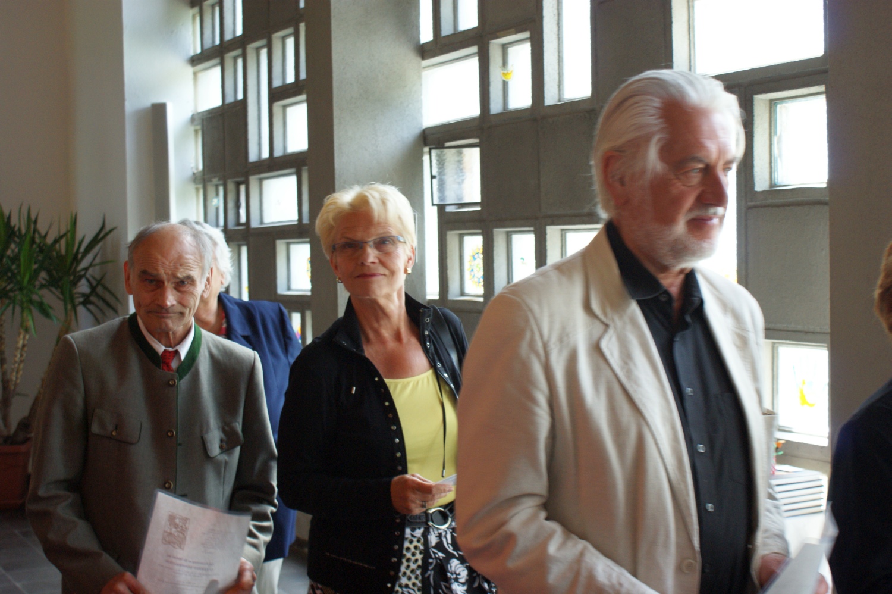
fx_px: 1300
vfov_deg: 25.7
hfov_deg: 37.9
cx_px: 446
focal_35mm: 52
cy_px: 297
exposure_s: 1/40
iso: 400
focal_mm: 35
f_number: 5.6
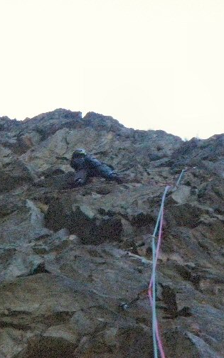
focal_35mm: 145
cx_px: 97
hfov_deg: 9.0
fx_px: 1416
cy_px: 179
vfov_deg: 14.4
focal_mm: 18.2
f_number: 5.1
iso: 800
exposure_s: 1/500
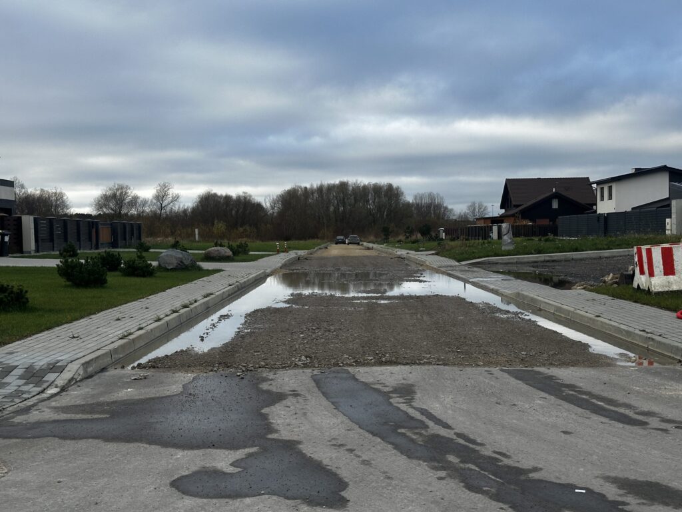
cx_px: 341
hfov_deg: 39.7
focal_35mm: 48
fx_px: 946
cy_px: 256
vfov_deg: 30.3
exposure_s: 1/1272
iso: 64
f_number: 1.78
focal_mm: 6.86
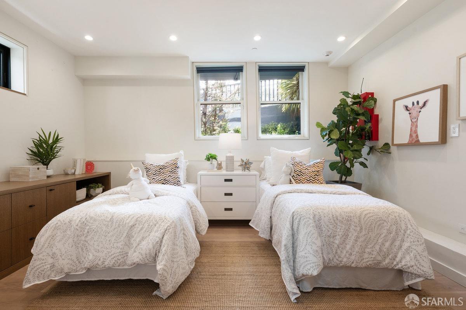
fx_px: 200
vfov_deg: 75.4
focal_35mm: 16
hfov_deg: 98.6
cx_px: 233
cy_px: 155
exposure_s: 1/15
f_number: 9
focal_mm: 15.5
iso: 200
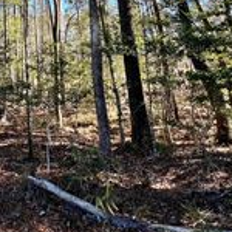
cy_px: 7
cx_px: 8
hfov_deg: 43.6
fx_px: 250
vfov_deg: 43.6
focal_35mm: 33
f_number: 1.8
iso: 32
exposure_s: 1/316
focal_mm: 1.57
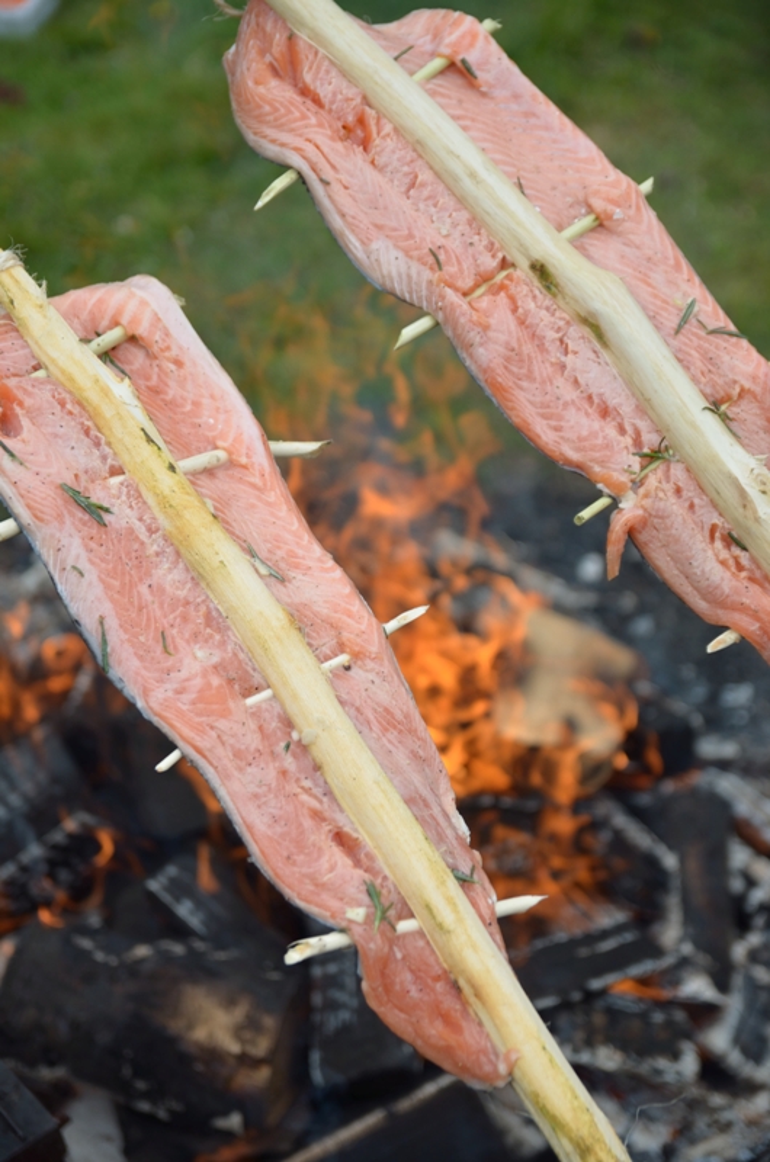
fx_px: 2417
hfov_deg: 18.1
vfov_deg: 27.0
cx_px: 385
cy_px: 581
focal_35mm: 75
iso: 100
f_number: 2.8
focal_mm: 50
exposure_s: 1/1250
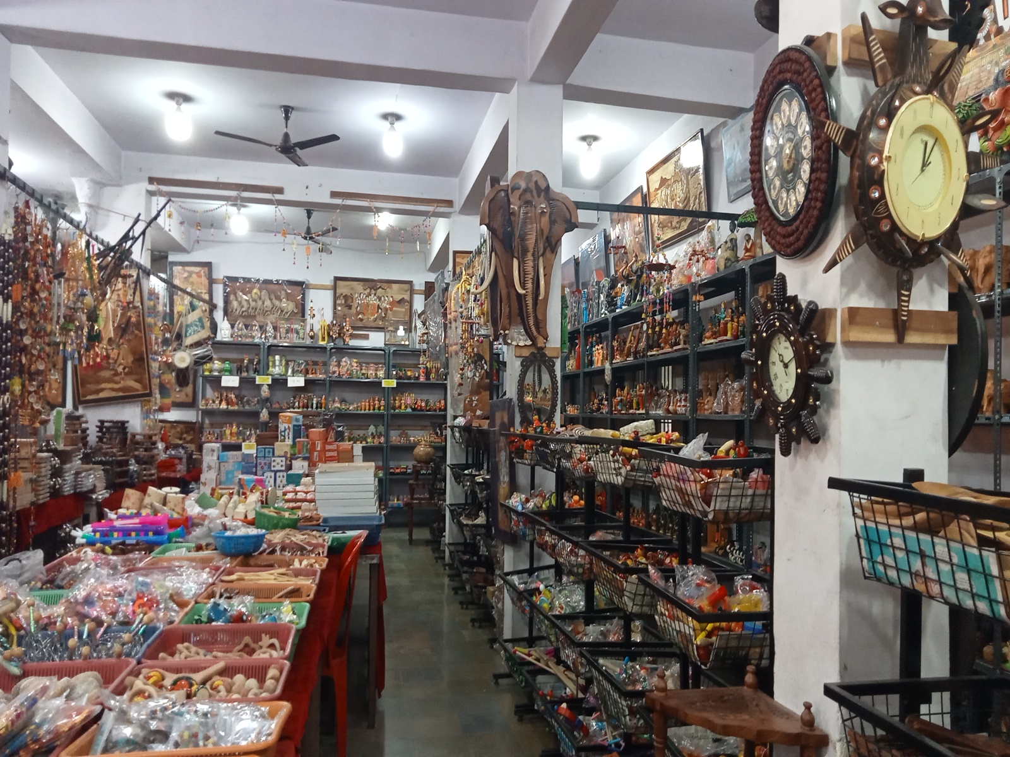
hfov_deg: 63.4
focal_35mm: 28
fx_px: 817
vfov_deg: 49.7
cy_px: 378
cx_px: 505
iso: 342
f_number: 2.2
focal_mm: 3.46
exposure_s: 1/33.3
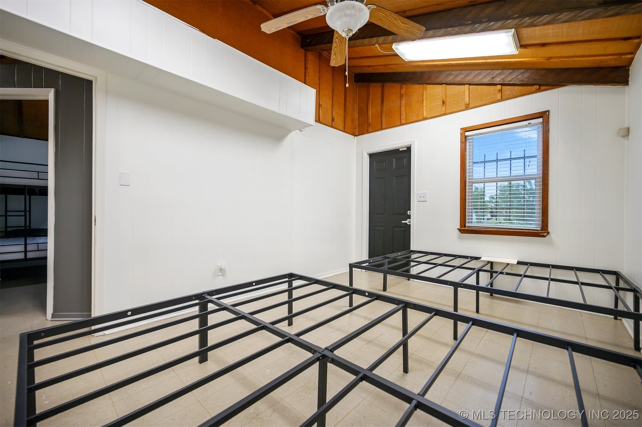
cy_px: 214
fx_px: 249
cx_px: 321
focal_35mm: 14
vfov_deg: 81.1
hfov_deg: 104.3
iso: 640
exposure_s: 1/200
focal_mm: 14
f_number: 4
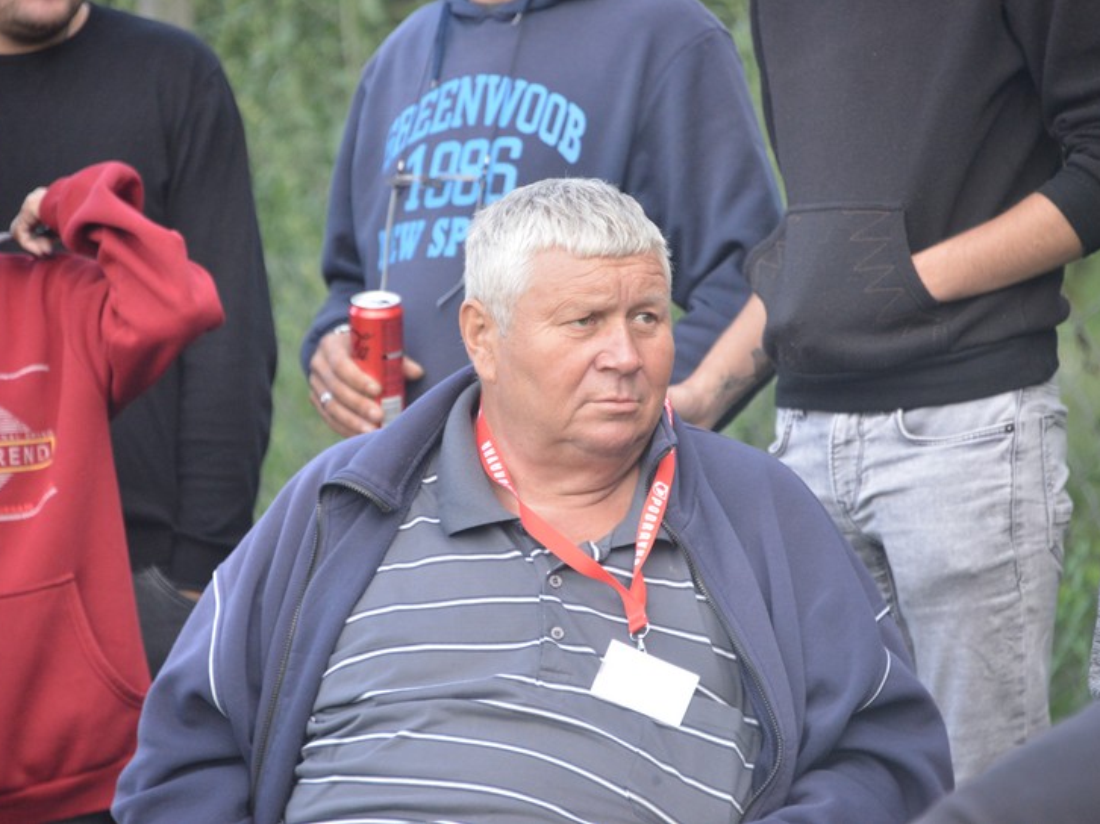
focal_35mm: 326
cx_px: 550
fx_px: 10356
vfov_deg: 4.6
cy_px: 411
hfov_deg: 6.1
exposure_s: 1/320
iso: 3600
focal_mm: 300
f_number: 5.6
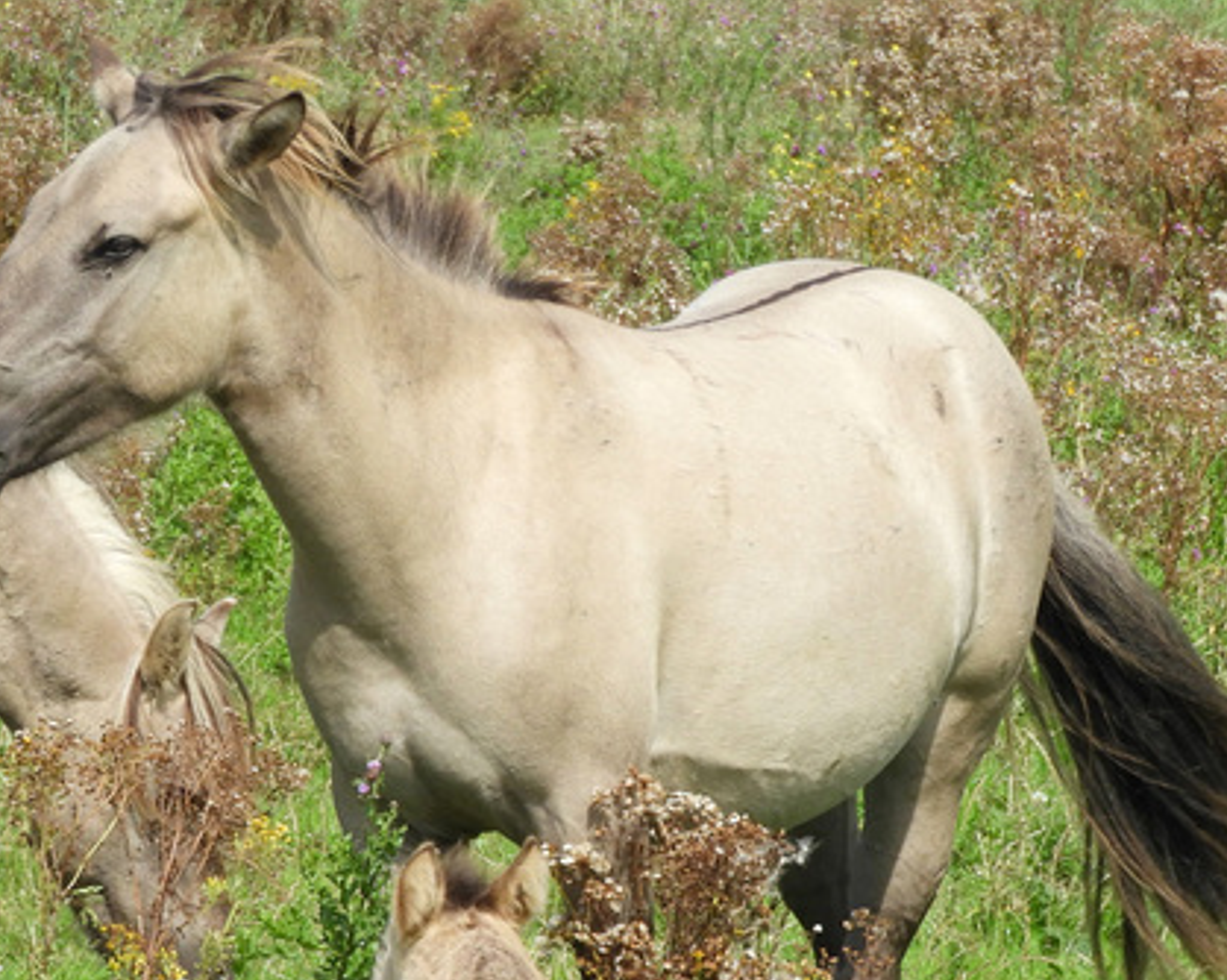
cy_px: 769
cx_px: 498
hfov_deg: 5.1
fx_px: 13684
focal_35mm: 377
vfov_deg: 4.1
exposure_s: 1/400
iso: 100
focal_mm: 39.4
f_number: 5.3
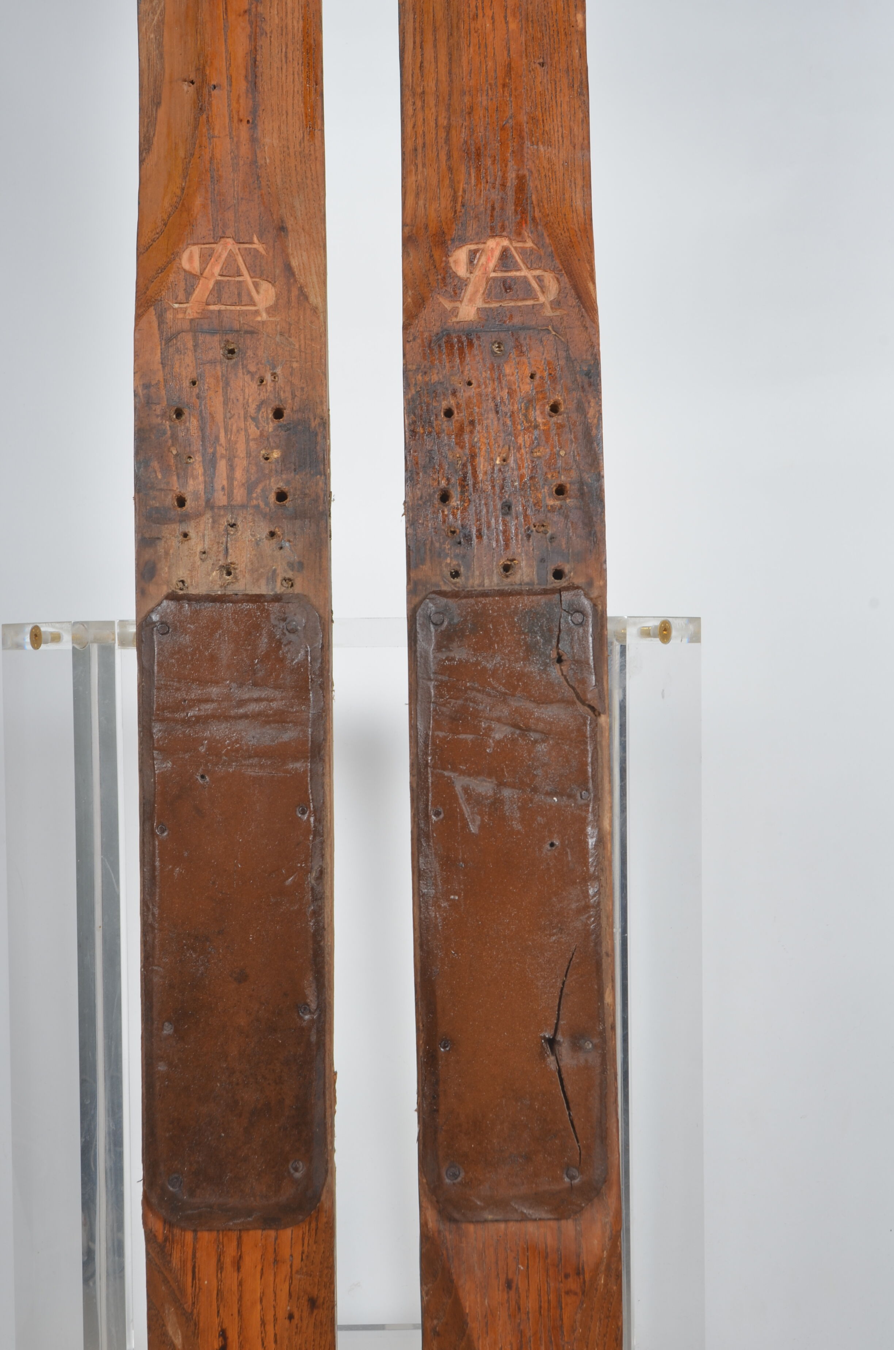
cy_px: 675
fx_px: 1235
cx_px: 447
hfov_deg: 39.8
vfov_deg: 57.3
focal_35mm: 33
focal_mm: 22
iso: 100
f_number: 14
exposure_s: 1/125
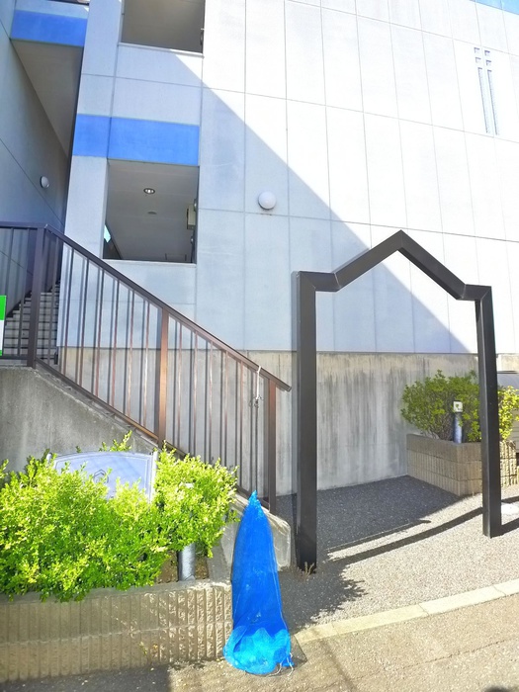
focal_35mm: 24
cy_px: 346
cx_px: 260
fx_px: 480
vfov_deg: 71.6
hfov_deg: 56.8
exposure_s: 1/400
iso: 400
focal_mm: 5.1
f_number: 2.8
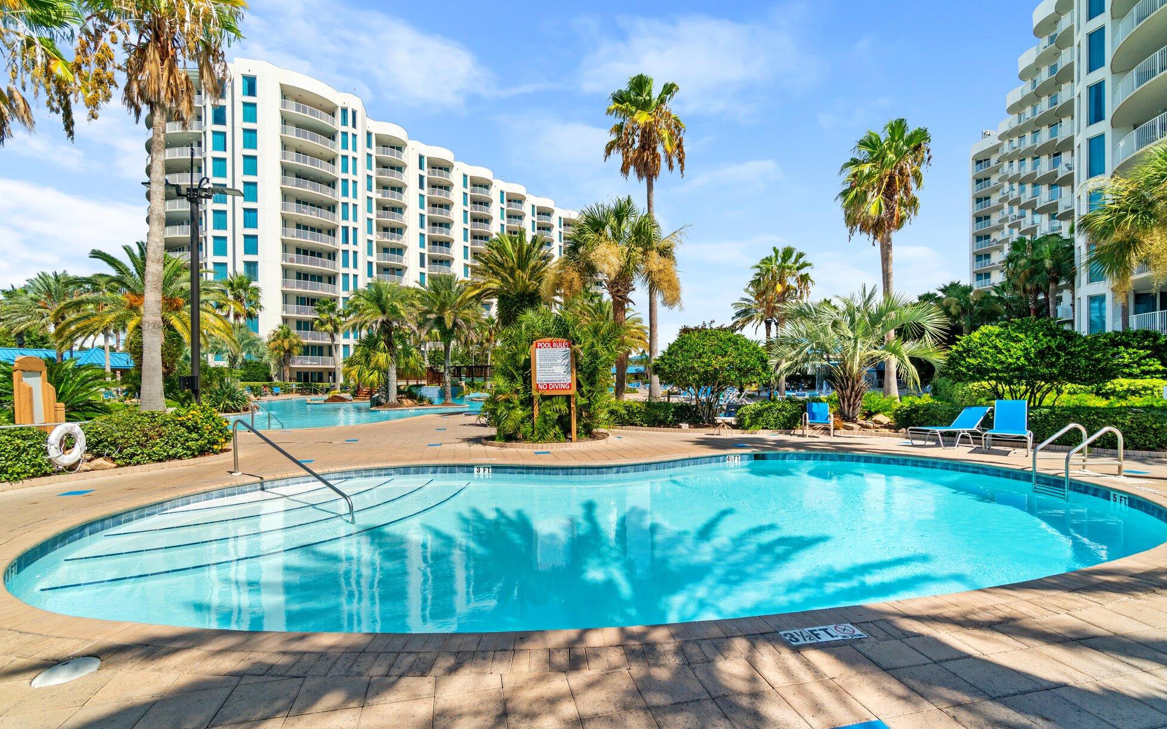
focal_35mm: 16
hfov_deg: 97.8
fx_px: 509
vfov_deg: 71.3
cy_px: 366
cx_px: 583
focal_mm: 10
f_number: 8
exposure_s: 1/50
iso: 100
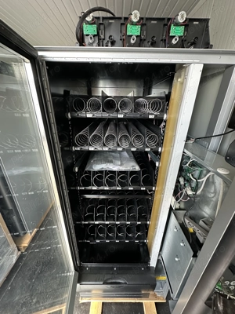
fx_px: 127
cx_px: 118
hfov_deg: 85.7
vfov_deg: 102.1
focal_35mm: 14
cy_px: 157
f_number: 2.2
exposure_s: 1/84
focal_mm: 2.22
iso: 320
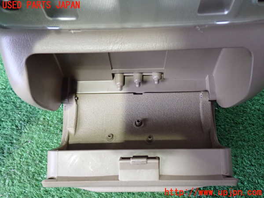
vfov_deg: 39.7
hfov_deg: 51.4
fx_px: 275
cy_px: 99
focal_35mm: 36
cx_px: 132
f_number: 2.5
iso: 800
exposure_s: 1/30
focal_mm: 6.37
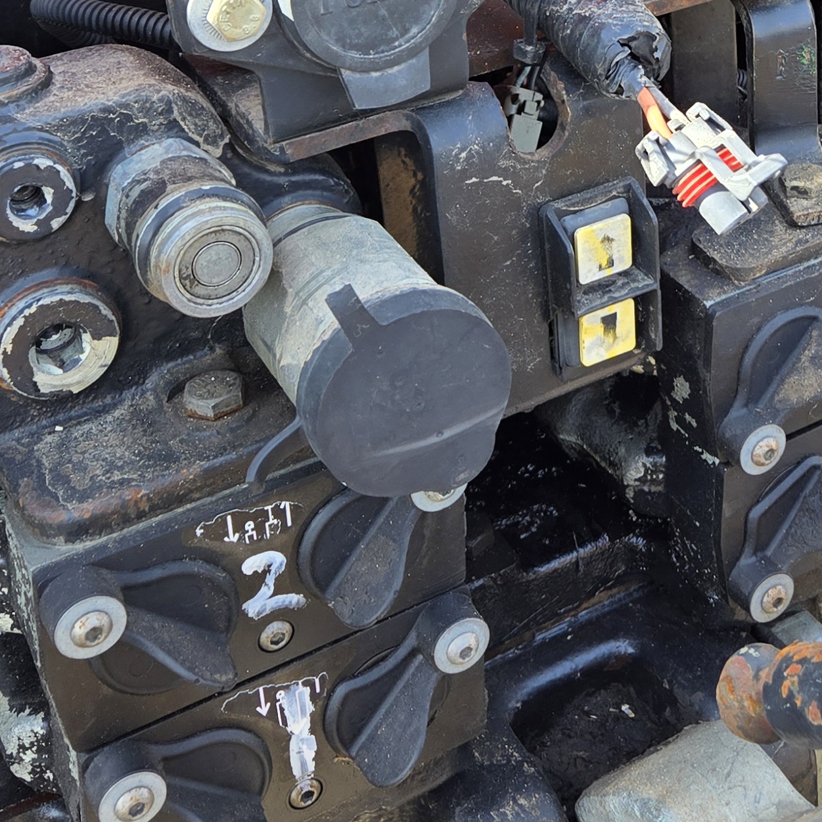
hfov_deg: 25.8
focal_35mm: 65
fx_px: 1746
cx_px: 711
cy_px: -14
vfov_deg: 25.1
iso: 25
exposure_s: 1/237
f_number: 1.8
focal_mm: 5.4
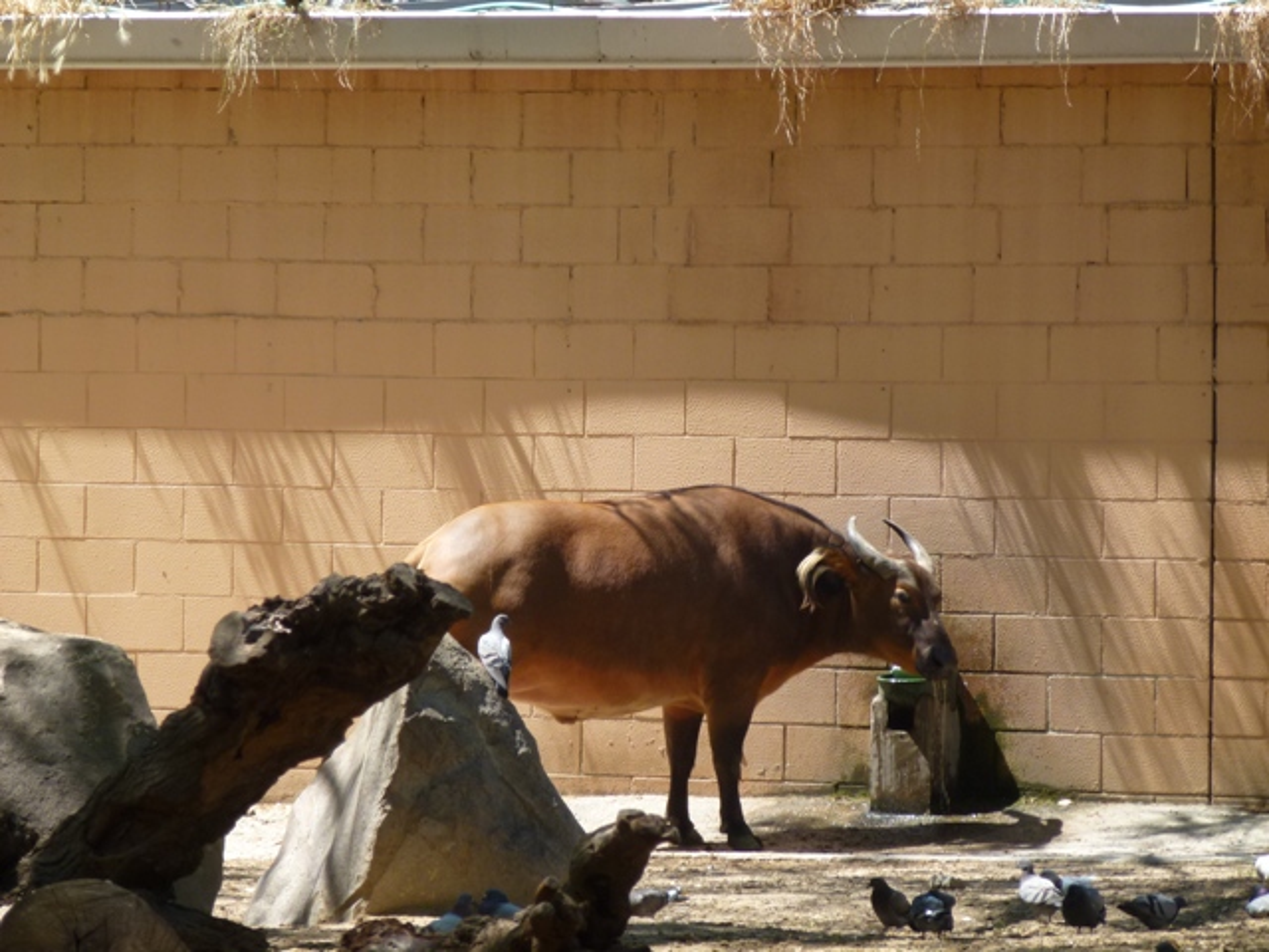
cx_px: 634
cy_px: 476
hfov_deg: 7.0
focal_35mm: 285
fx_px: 10448
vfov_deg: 5.2
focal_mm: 51
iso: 100
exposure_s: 1/160
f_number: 5.7
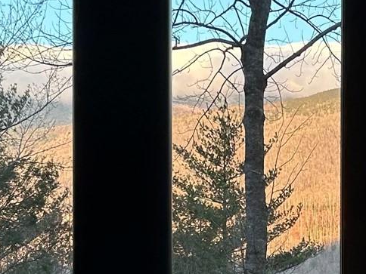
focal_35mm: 110
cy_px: 282
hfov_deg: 17.8
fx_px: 1163
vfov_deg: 13.3
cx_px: 274
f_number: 1.5
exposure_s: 1/316
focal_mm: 5.7
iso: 50
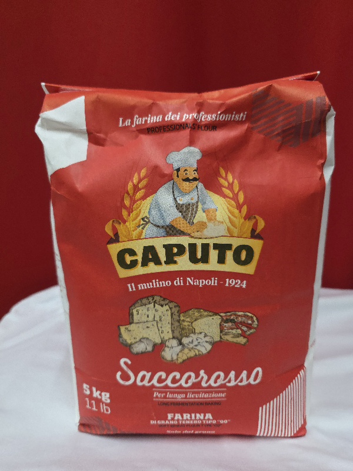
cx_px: 176
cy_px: 236
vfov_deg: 73.9
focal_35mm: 23
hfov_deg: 58.9
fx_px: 313
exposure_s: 1/101
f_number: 1.7
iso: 400
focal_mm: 6.3
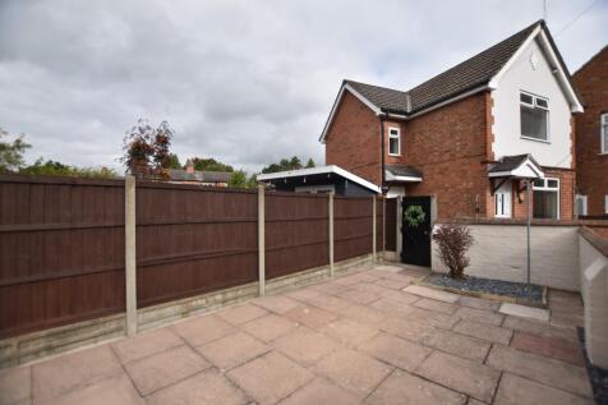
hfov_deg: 100.4
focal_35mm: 15
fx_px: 253
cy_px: 202
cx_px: 304
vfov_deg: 77.3
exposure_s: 1/1000
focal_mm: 10
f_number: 3.5
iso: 100
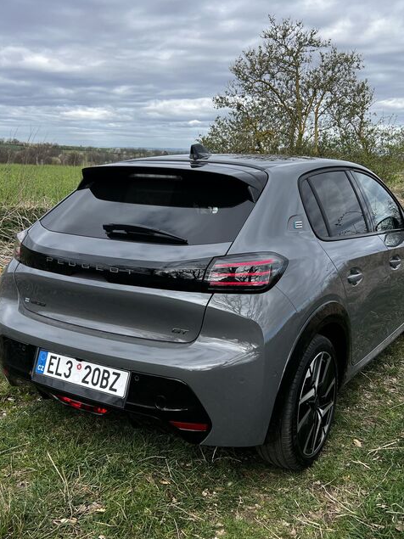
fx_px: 545
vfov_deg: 52.6
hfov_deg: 40.5
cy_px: 270
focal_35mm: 35
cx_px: 238
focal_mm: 5.7
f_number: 1.5
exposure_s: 1/1575
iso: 50
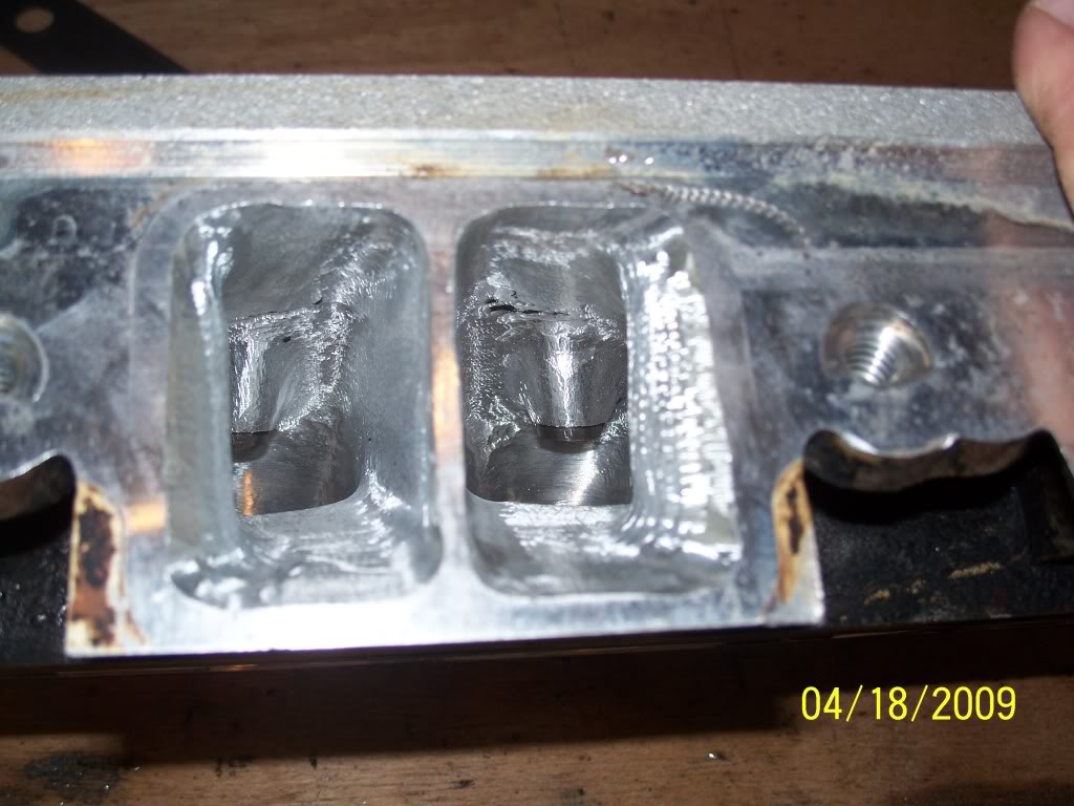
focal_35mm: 43
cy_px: 403
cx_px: 537
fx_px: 1334
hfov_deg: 43.9
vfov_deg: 33.6
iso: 80
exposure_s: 1/80
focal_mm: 9.1
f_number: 3.2
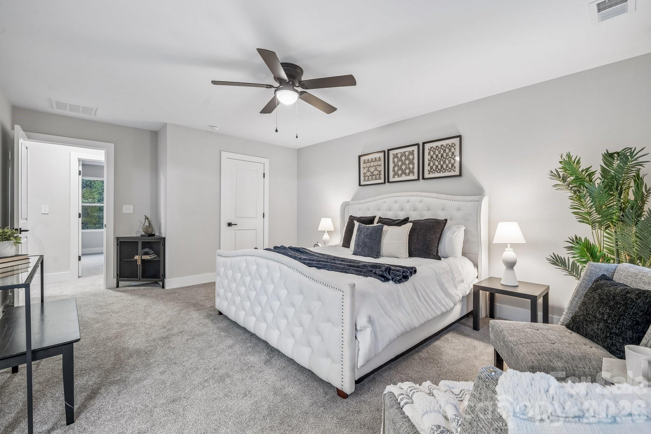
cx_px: 326
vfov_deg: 81.2
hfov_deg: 104.3
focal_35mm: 14
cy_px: 217
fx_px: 253
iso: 160
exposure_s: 1/5
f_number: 7.1
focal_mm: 14
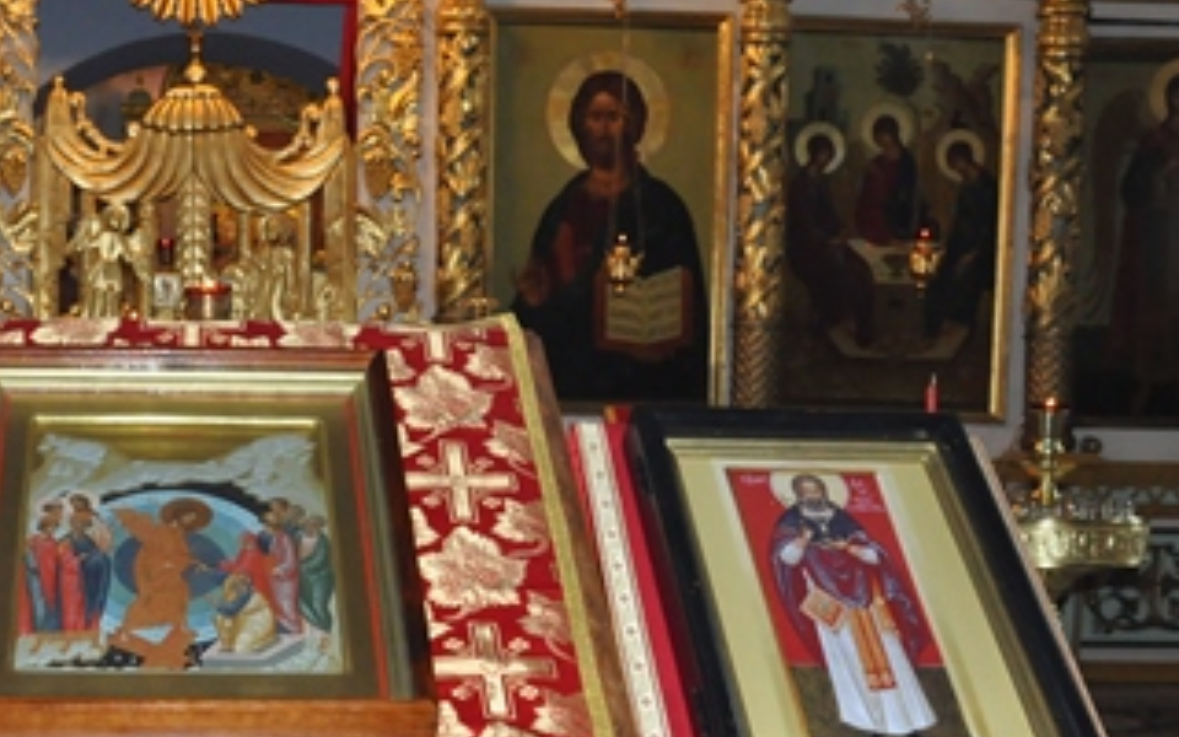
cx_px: 217
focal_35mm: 55
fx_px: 1767
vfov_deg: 23.3
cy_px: 566
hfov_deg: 35.6
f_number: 5
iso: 2000
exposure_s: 1/60
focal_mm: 18
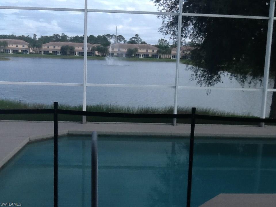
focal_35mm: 44
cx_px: 138
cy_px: 104
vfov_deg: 32.9
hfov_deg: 42.9
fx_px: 351
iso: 40
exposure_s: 1/557
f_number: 2.4
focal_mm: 2.03
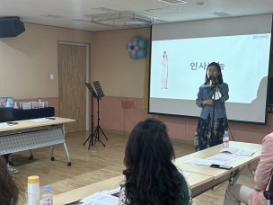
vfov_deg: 30.8
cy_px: 122
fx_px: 371
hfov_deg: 40.4
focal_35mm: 47
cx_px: 119
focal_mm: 5.7
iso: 80
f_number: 1.5
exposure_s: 1/120
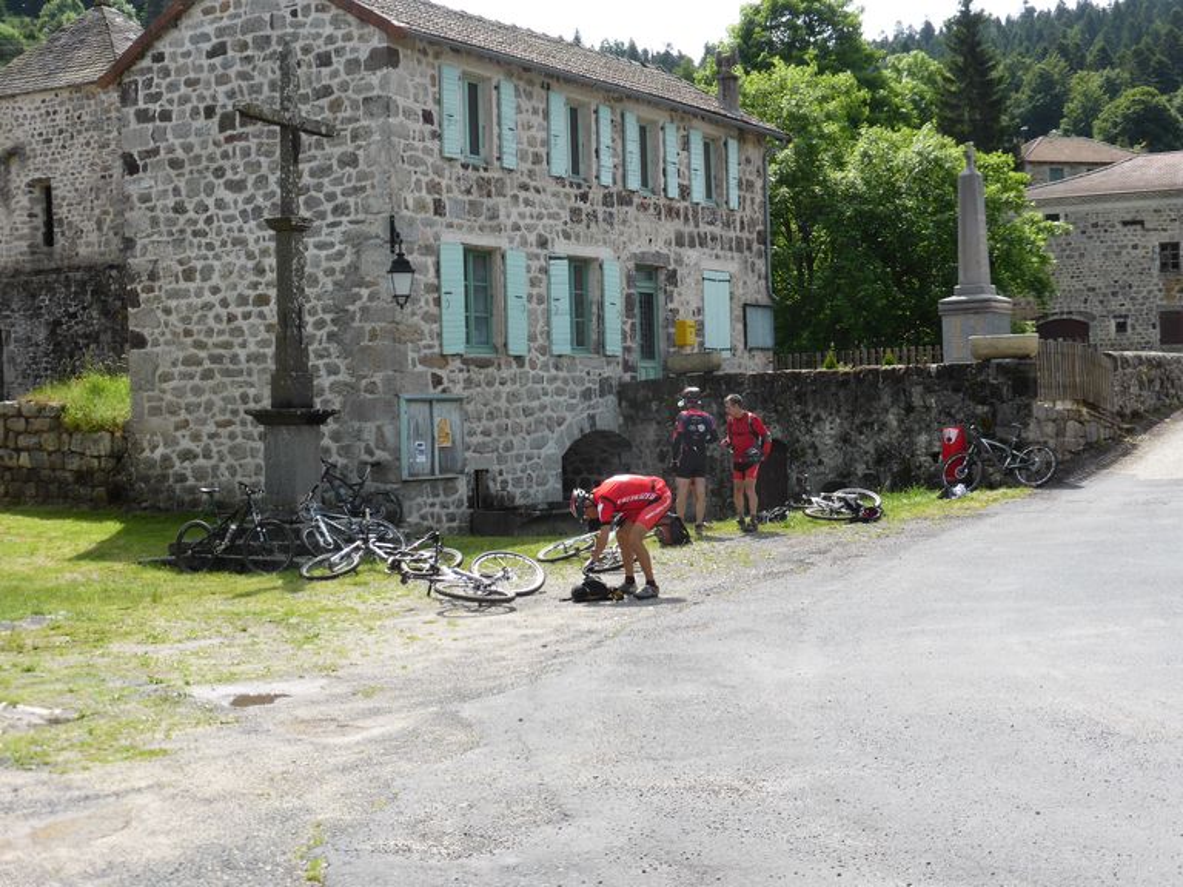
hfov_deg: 40.4
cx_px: 592
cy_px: 444
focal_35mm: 47
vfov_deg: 30.9
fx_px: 1606
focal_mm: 8.5
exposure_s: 1/400
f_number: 4.2
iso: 100
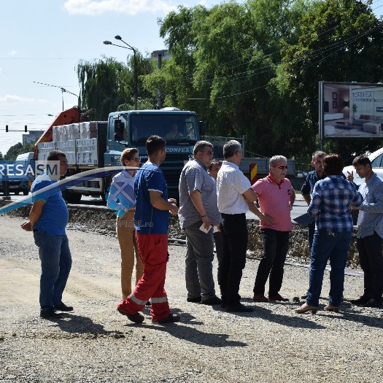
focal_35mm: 66
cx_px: 216
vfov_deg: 26.1
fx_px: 826
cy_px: 190
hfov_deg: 26.1
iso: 200
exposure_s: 1/400
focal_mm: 34
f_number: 10
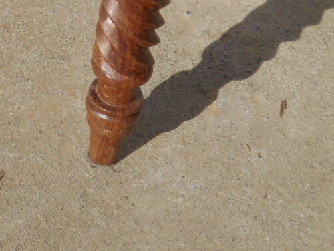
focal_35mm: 185
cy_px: -71
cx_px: -164
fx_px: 1784
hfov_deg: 10.3
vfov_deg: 7.9
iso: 80
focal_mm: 10
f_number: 4.9
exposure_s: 1/640
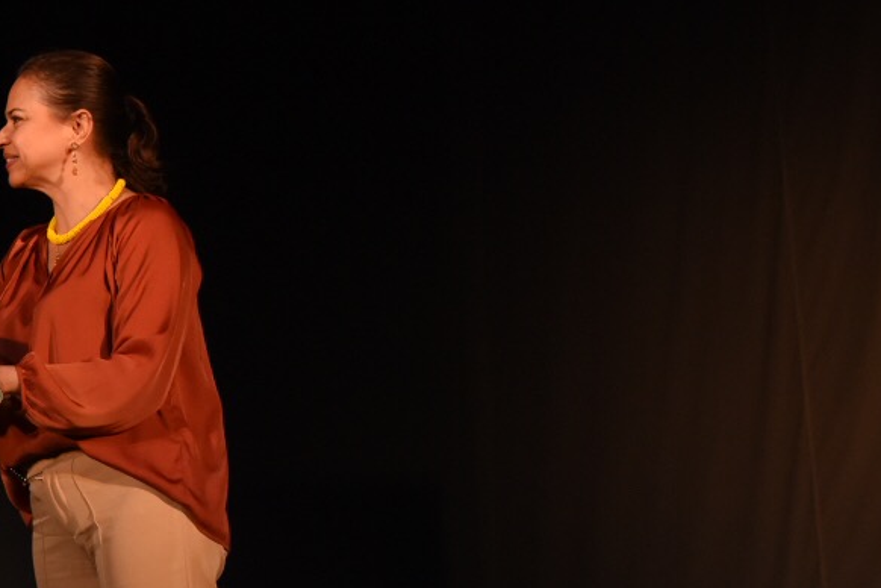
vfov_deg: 15.4
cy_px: 332
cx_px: -253
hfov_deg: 20.9
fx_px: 2178
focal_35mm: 89
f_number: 7.1
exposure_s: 1/100
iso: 2500
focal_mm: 32
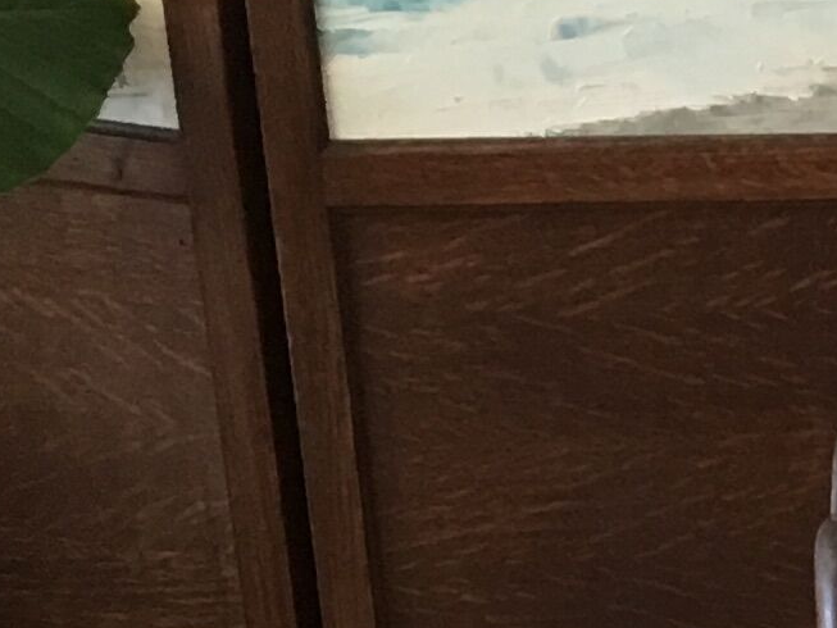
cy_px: 1419
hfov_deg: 10.1
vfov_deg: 7.8
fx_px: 4329
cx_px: 1783
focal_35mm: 179
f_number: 2.2
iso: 50
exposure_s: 1/17
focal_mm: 4.15
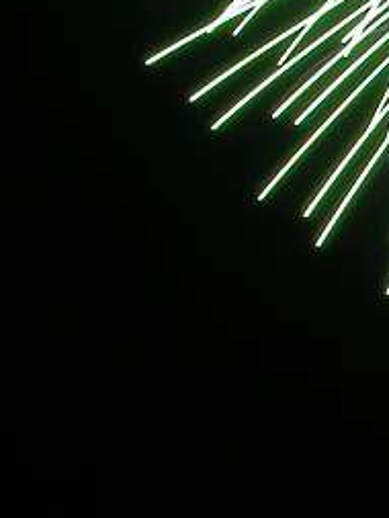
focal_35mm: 177
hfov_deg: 7.9
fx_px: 2650
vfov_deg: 11.1
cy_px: 10
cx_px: 866
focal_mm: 8.9
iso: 100
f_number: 8
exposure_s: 4
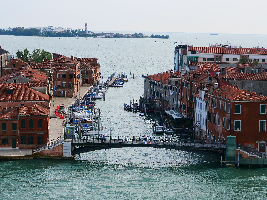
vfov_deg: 14.8
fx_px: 771
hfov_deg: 19.6
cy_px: 100
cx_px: 134
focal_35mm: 100
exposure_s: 1/640
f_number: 7.1
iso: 400
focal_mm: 50
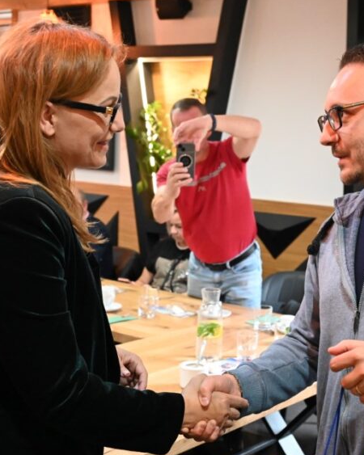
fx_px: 781
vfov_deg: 32.4
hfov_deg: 26.1
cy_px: 257
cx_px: 242
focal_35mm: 58
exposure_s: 1/60
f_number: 4.8
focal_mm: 36
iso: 10000
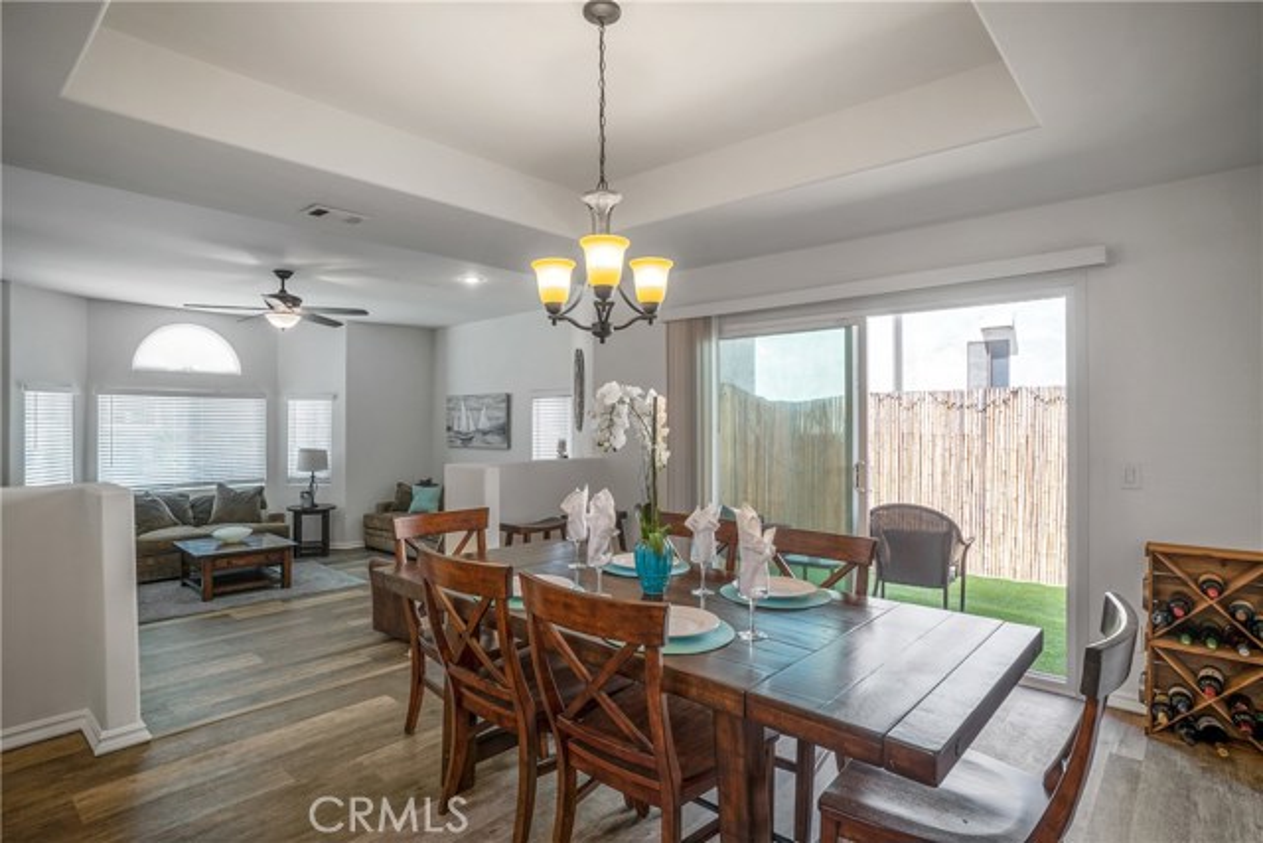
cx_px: 632
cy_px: 422
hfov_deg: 90.0
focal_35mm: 18
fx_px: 632
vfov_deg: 67.4
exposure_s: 1/40
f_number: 8
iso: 125
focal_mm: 18
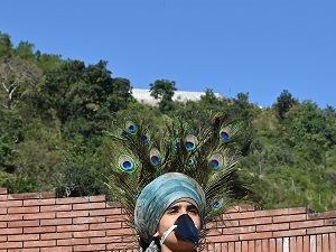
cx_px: 204
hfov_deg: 11.4
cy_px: 321
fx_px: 1679
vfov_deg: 8.5
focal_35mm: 173
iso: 100
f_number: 11
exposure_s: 1/200
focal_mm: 54
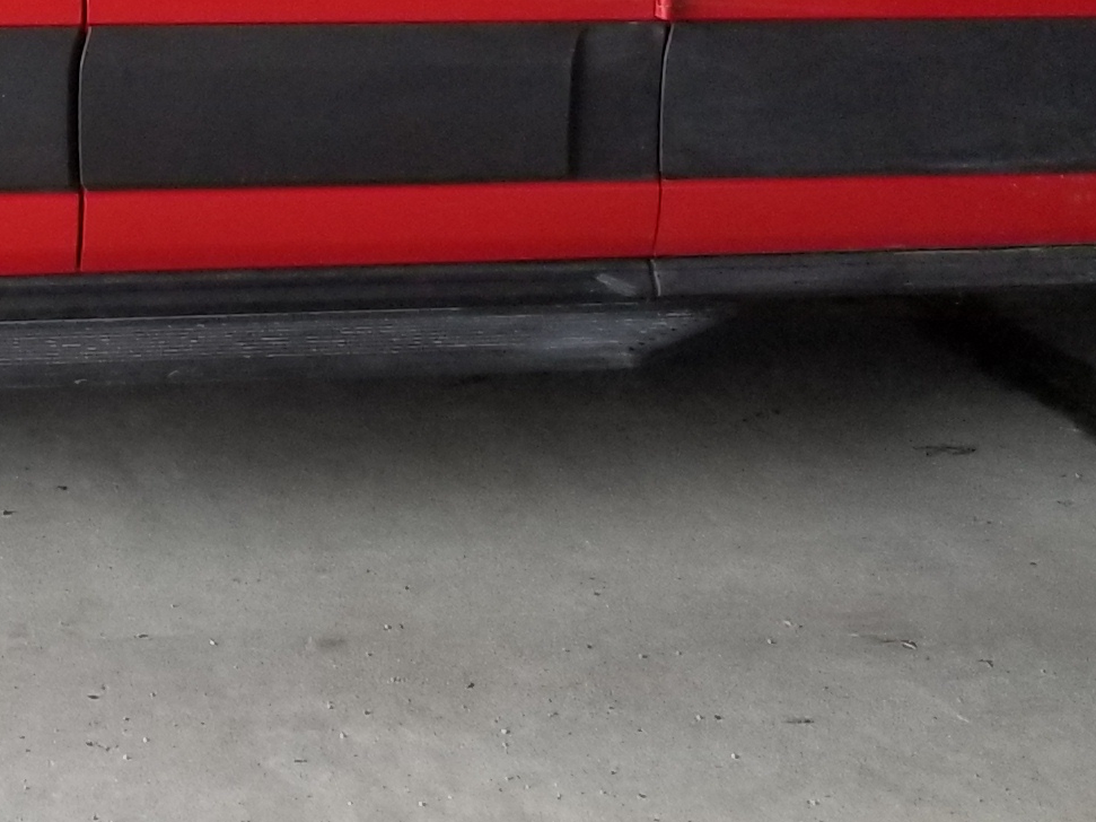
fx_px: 3419
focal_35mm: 108
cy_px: 43
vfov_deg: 13.6
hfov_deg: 17.7
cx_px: -62
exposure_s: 1/33
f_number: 1.7
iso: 160
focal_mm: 4.25
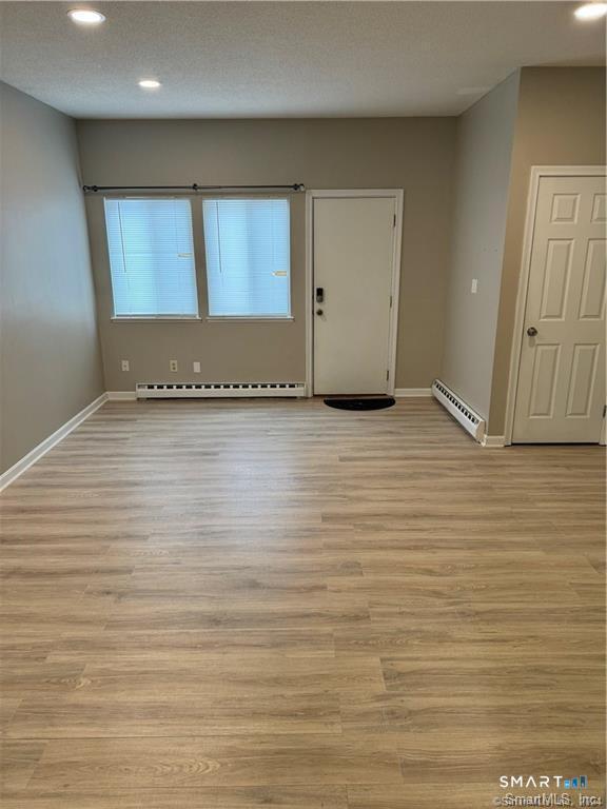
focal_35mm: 24
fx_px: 561
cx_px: 304
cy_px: 404
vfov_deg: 71.6
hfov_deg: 56.8
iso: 125
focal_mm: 6.86
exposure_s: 1/60
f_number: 1.78
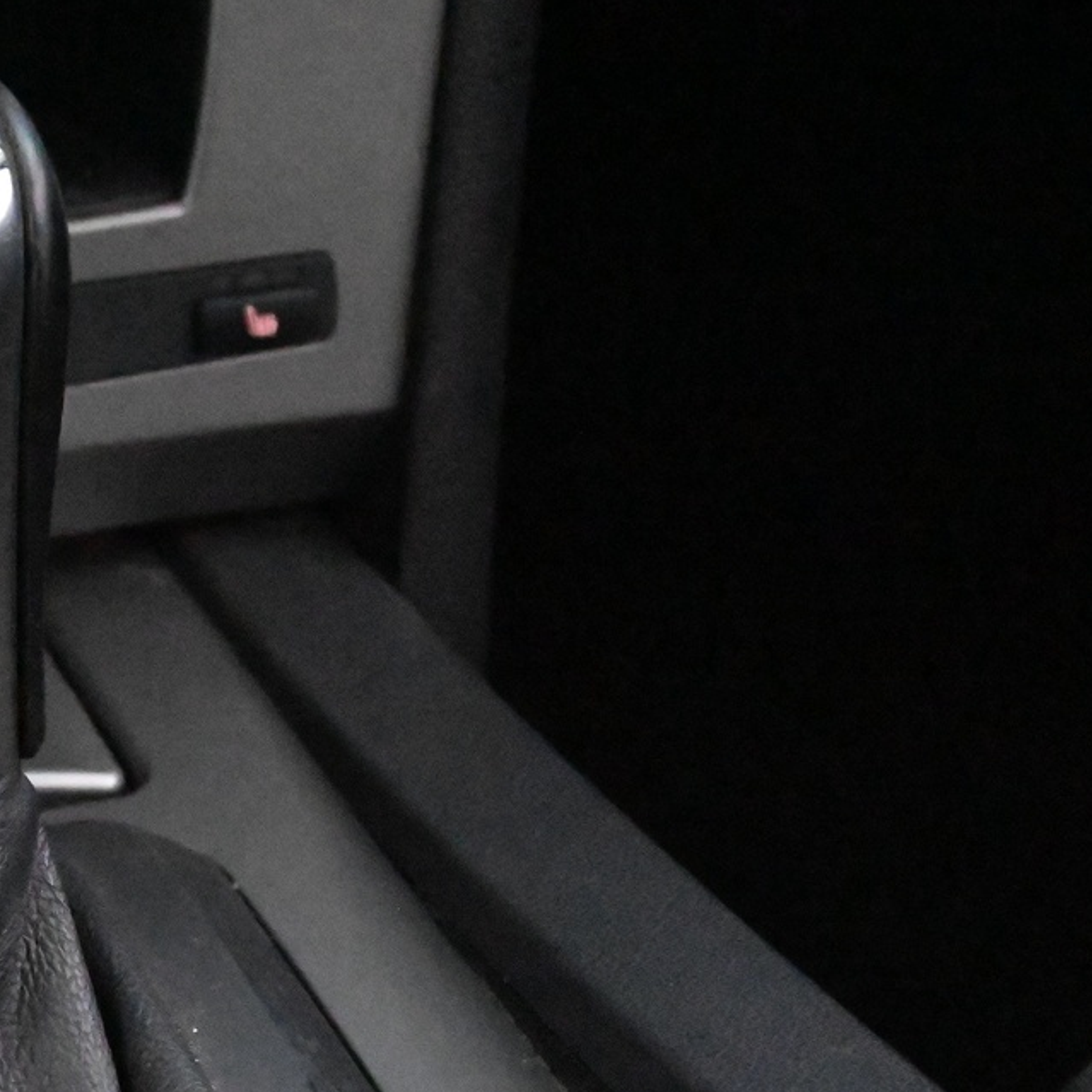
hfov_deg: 17.3
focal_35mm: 97
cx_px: -99
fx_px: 3462
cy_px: 755
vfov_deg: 17.9
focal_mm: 30
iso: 25600
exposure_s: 1/50
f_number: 4.8
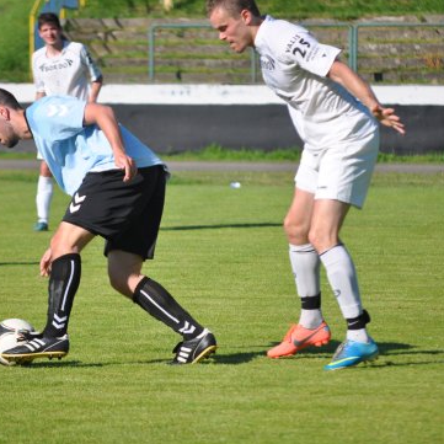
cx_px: 184
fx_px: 5064
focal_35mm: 349
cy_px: 223
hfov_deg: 5.0
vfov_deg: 5.0
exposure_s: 1/800
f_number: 7.1
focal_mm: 180
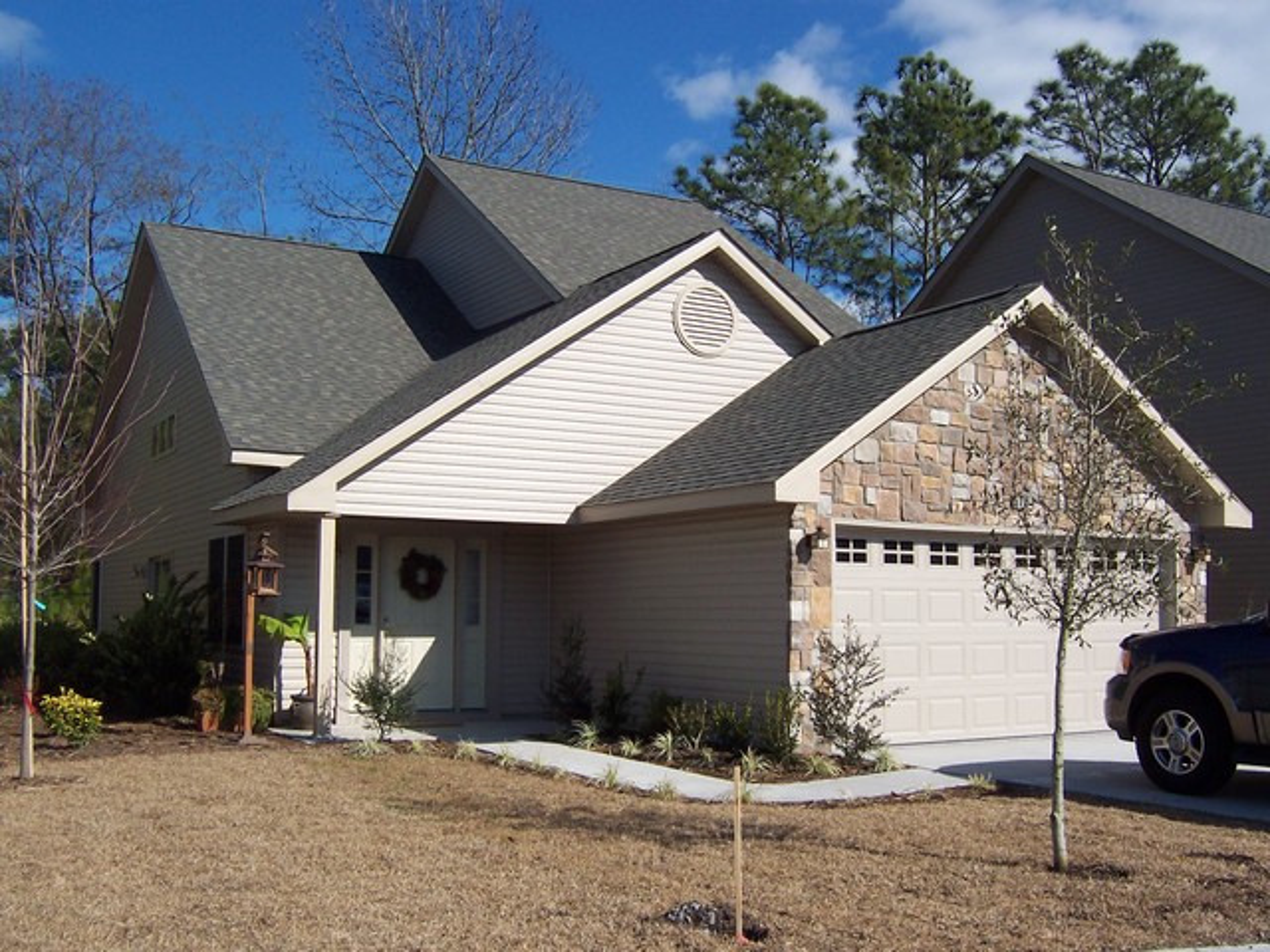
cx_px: 635
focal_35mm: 36
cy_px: 476
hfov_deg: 51.4
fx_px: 1321
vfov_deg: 39.7
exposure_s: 1/750
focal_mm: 5.6
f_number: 5.6
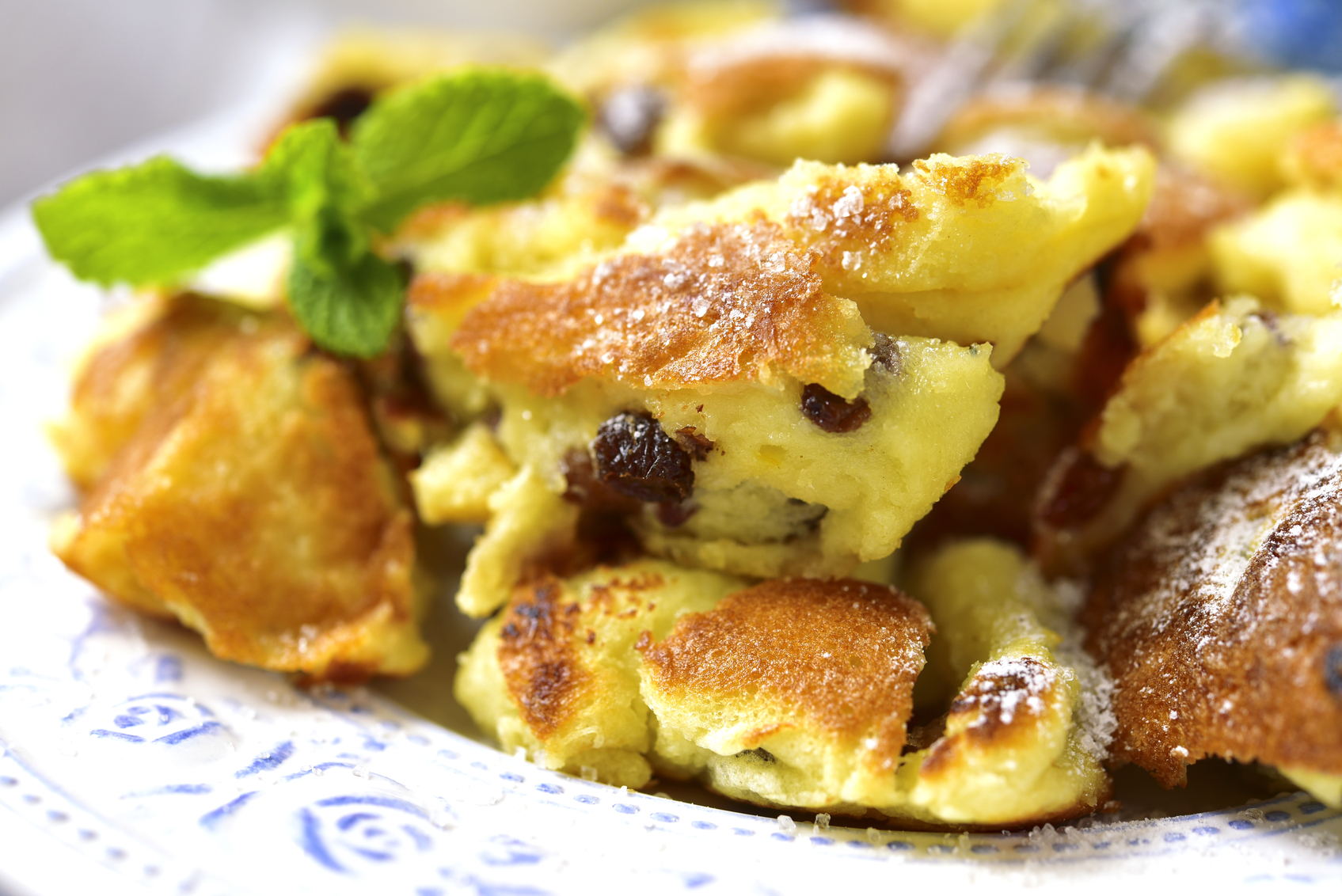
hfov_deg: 33.4
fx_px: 2238
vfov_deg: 22.6
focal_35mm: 60
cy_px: 448
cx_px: 671
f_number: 5.6
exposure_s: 1/13
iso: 250
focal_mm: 60
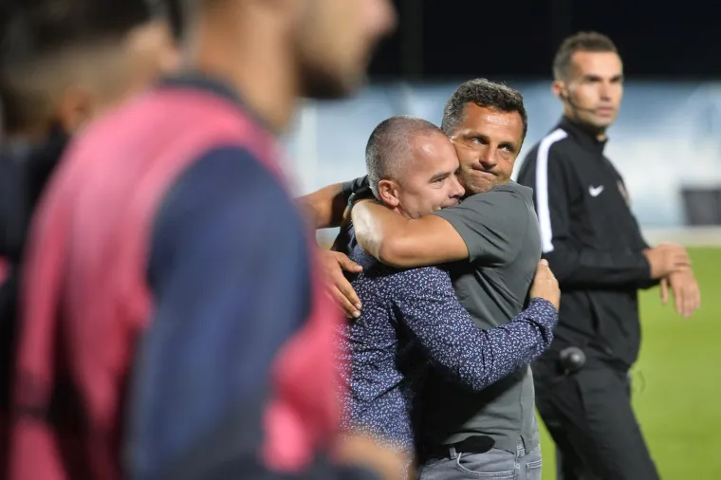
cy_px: 240
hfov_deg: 11.1
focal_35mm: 185
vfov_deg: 7.4
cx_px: 360
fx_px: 3703
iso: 2000
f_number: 2.8
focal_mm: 185
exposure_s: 1/320
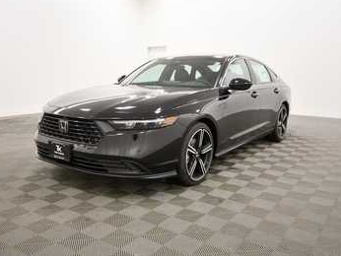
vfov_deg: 46.8
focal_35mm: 30
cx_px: 157
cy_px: 126
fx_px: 296
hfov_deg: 59.8
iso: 1250
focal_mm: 18
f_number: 5.3
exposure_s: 1/125
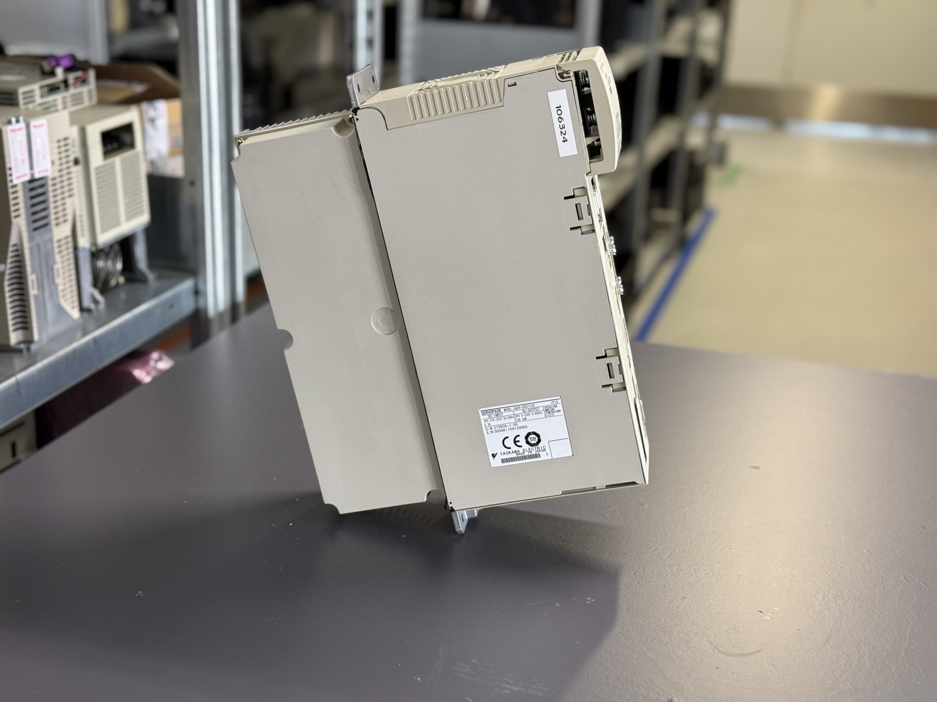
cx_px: 468
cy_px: 351
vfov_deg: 30.3
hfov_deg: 39.7
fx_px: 1299
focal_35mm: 48
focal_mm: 6.76
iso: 160
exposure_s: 1/50
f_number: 1.78
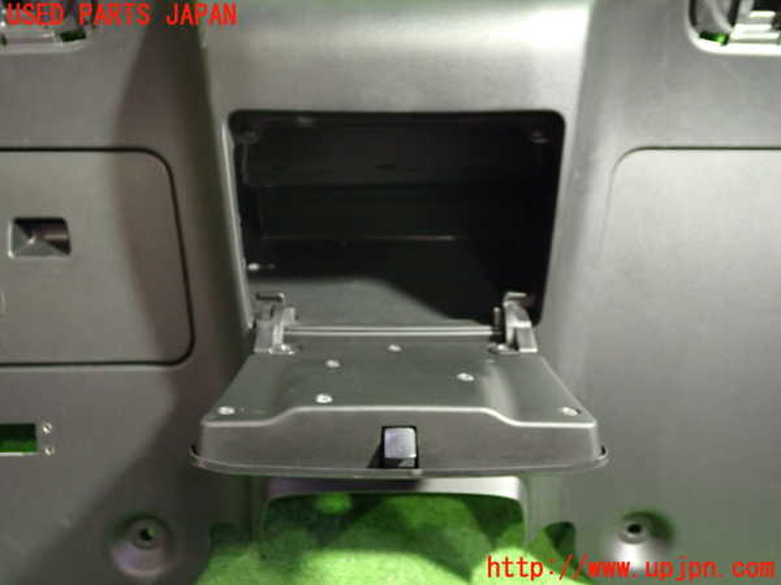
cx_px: 390
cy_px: 292
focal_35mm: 30
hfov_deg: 60.0
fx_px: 677
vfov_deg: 46.8
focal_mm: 5.4
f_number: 2.3
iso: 800
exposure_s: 1/20
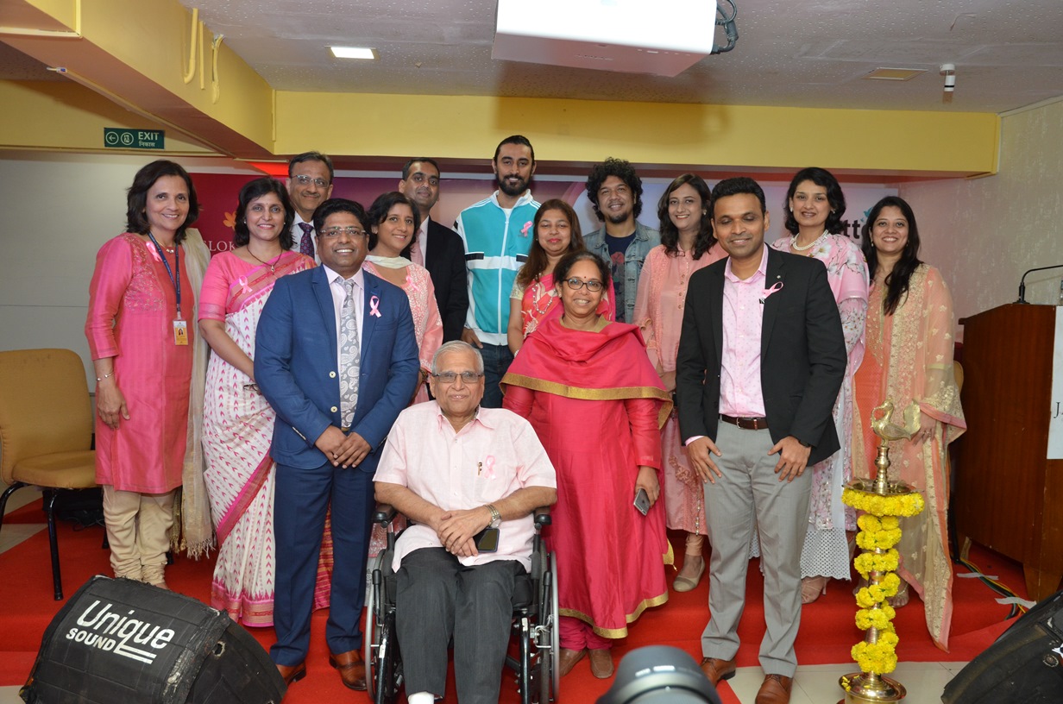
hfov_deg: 62.0
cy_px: 352
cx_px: 532
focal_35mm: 30
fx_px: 884
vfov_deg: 43.4
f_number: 5.6
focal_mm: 20
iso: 800
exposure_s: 1/160
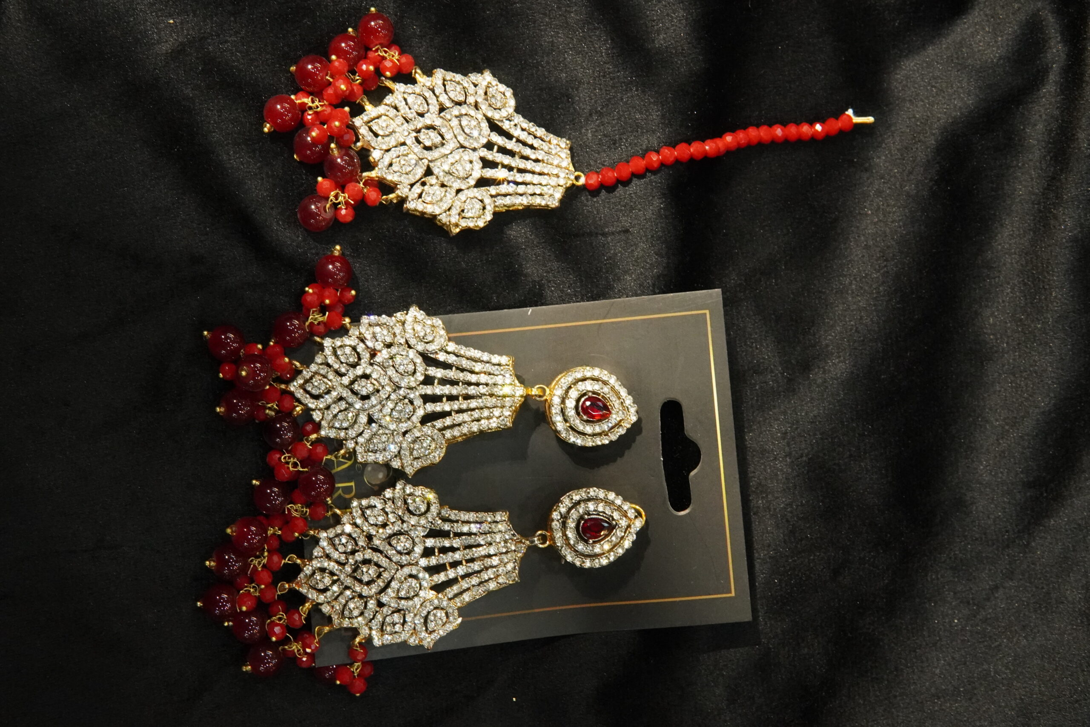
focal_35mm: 45
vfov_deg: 29.9
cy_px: 364
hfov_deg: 43.6
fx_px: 1362
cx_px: 545
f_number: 9
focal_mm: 30
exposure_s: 1/80
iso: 4000
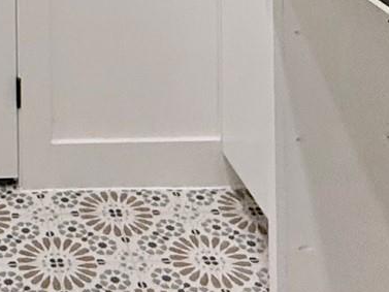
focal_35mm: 76
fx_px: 854
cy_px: -315
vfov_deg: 15.2
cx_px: -63
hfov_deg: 23.7
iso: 250
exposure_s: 1/120
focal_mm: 2.22
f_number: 2.2
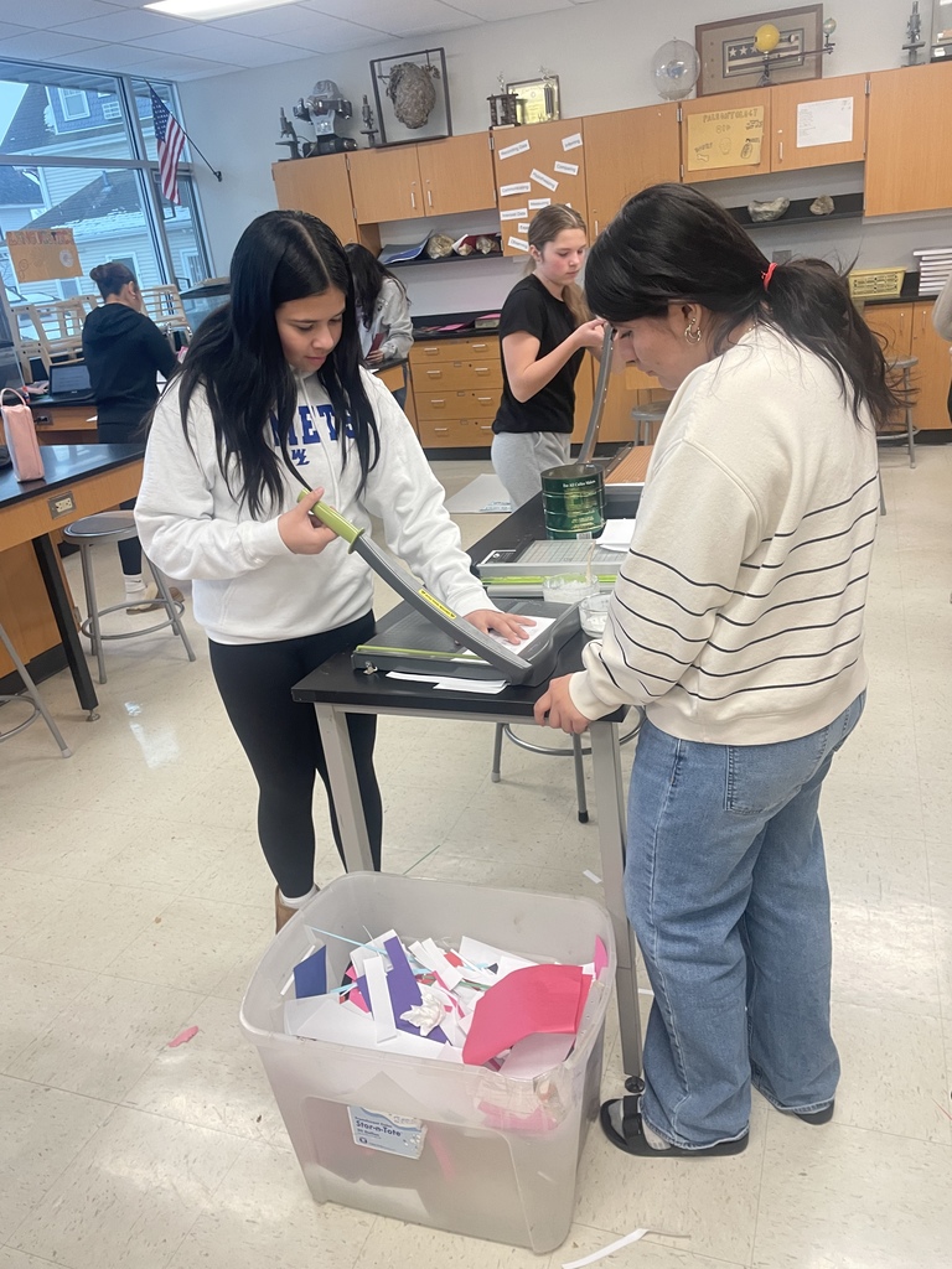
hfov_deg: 53.1
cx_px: 476
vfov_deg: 67.3
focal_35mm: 26
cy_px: 634
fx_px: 953
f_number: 1.6
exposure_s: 1/60
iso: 125
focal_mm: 4.2
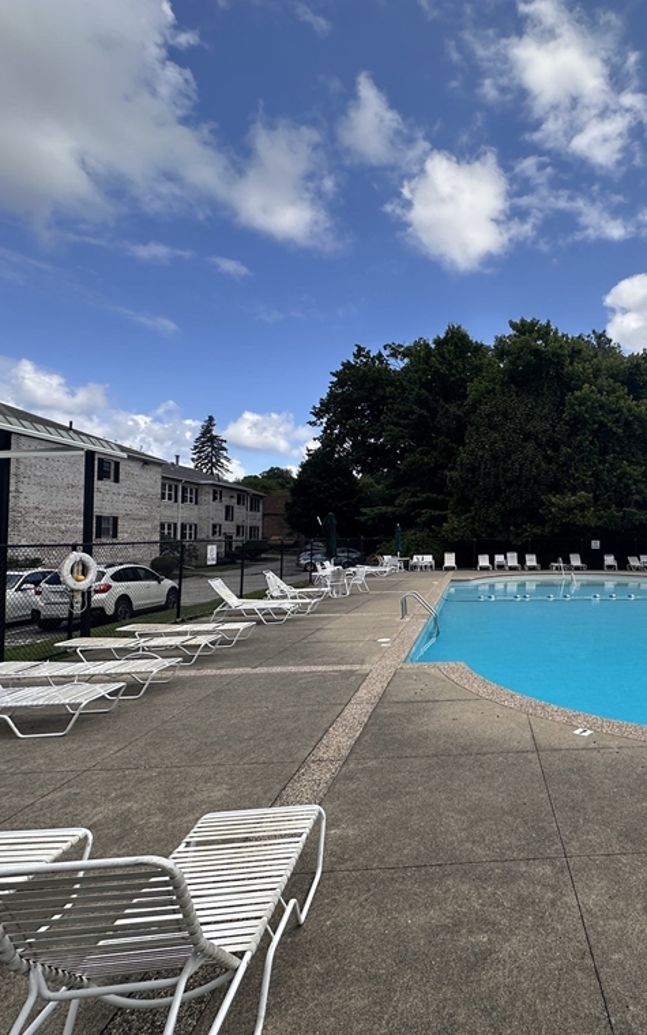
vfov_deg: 85.1
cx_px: 526
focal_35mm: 20
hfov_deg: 55.1
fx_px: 564
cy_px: 518
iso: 40
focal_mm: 2.22
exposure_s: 1/1208
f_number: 2.2
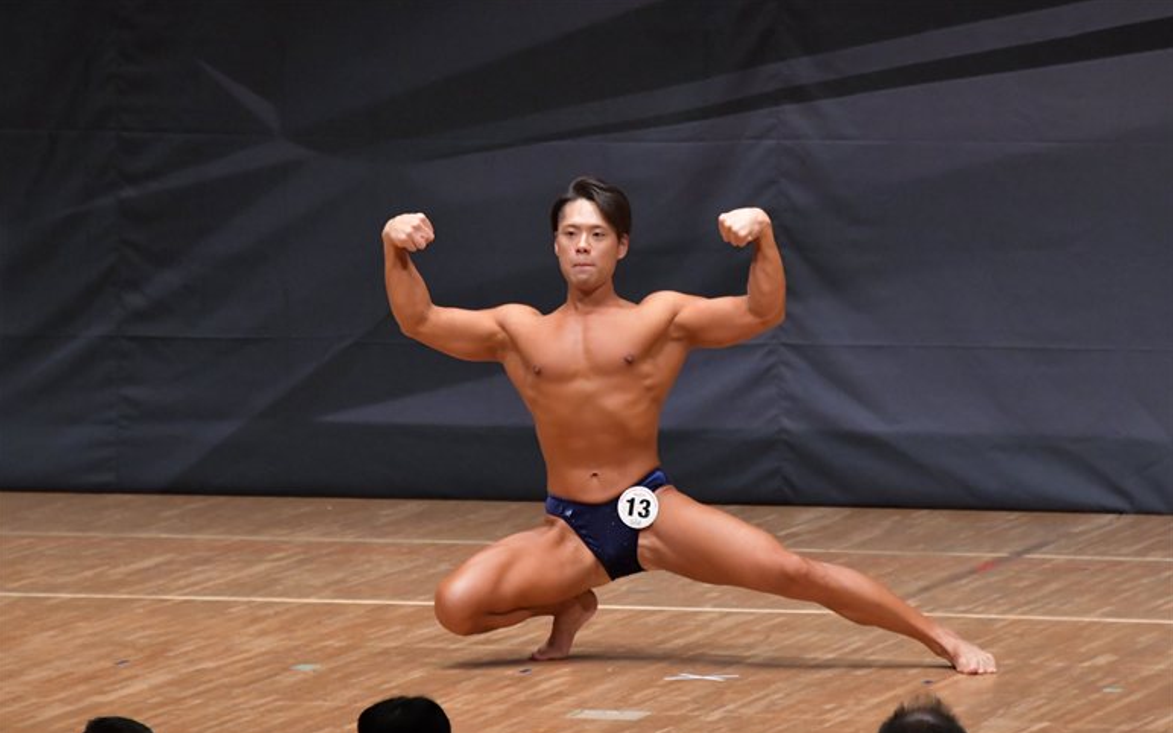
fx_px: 9811
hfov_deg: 6.8
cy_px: 391
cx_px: 586
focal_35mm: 307
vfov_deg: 4.3
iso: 6400
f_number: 5.6
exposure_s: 1/400
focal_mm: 200
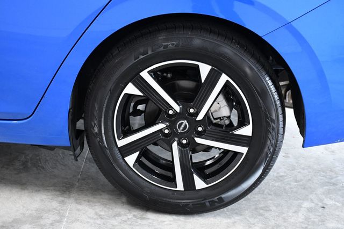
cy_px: 114
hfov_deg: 28.1
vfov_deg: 18.9
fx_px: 688
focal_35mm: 72
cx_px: 172
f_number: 7.1
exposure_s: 1/200
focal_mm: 48
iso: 2500
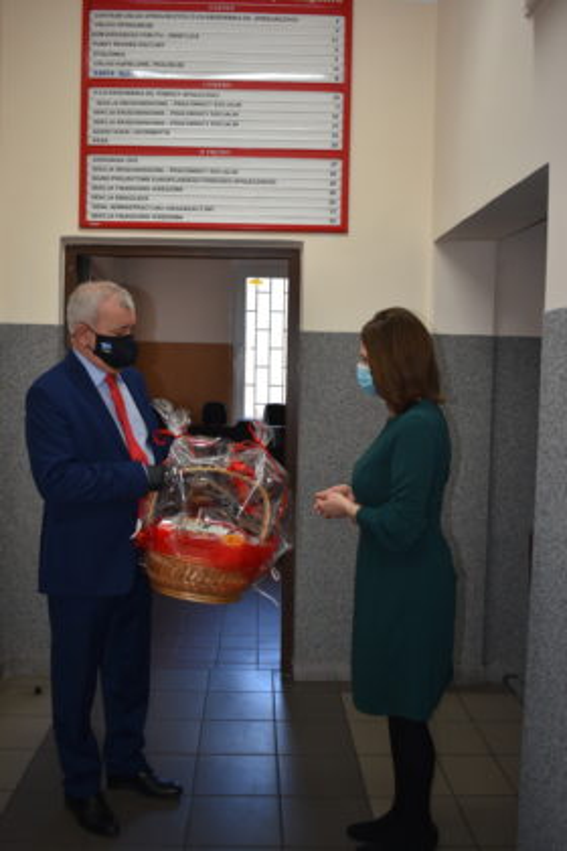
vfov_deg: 55.1
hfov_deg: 38.4
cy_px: 426
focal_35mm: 34
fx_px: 815
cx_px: 284
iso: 400
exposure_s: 1/100
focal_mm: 23
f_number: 3.8
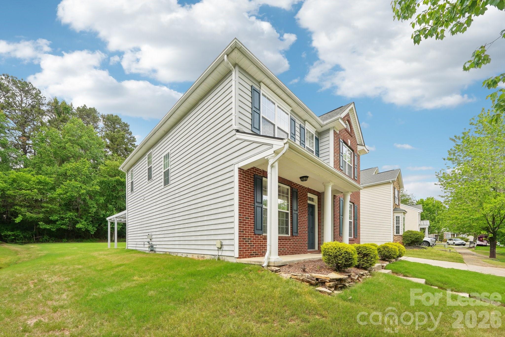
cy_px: 168
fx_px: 210
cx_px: 252
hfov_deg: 100.4
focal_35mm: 15
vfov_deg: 77.3
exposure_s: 1/90
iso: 100
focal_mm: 10
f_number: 8
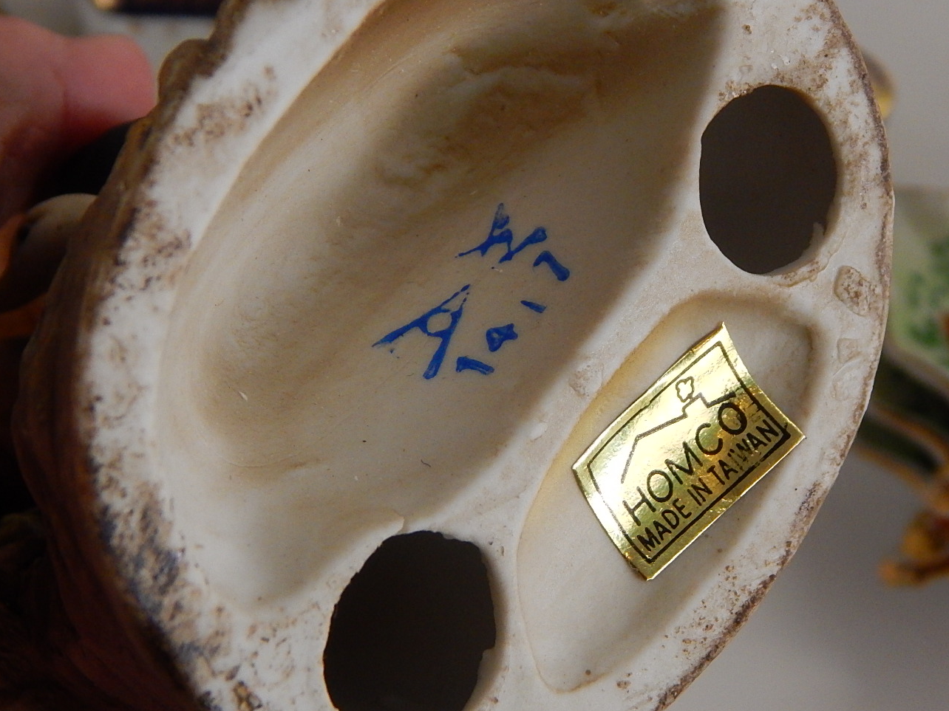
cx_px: 540
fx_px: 2358
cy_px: 332
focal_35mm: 86
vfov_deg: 17.2
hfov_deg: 22.7
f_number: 4.1
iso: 400
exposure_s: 1/200
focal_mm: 12.3
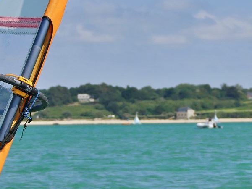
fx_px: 1514
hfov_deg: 9.5
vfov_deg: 7.1
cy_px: 87
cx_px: 3
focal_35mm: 208
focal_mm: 18.7
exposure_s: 1/2000
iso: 100
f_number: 2.8
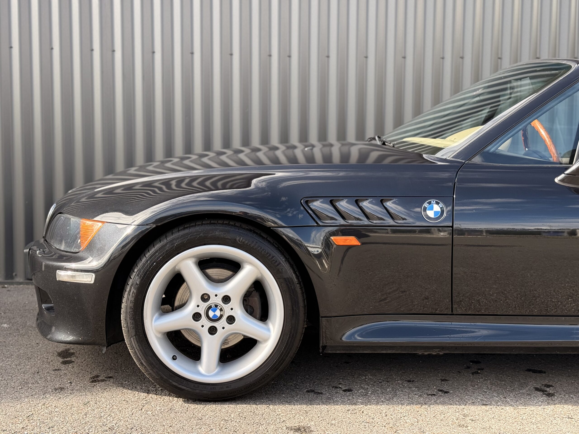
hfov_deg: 39.7
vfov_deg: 30.3
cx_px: 290
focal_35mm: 48
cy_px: 217
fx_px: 803
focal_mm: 6.76
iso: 100
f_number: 1.78
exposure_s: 1/975
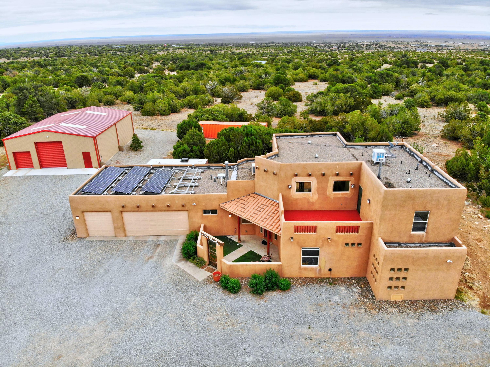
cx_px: 245
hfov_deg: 71.6
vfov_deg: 56.8
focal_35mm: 24
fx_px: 340
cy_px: 184
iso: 100
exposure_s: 1/334
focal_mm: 4.5
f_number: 2.8
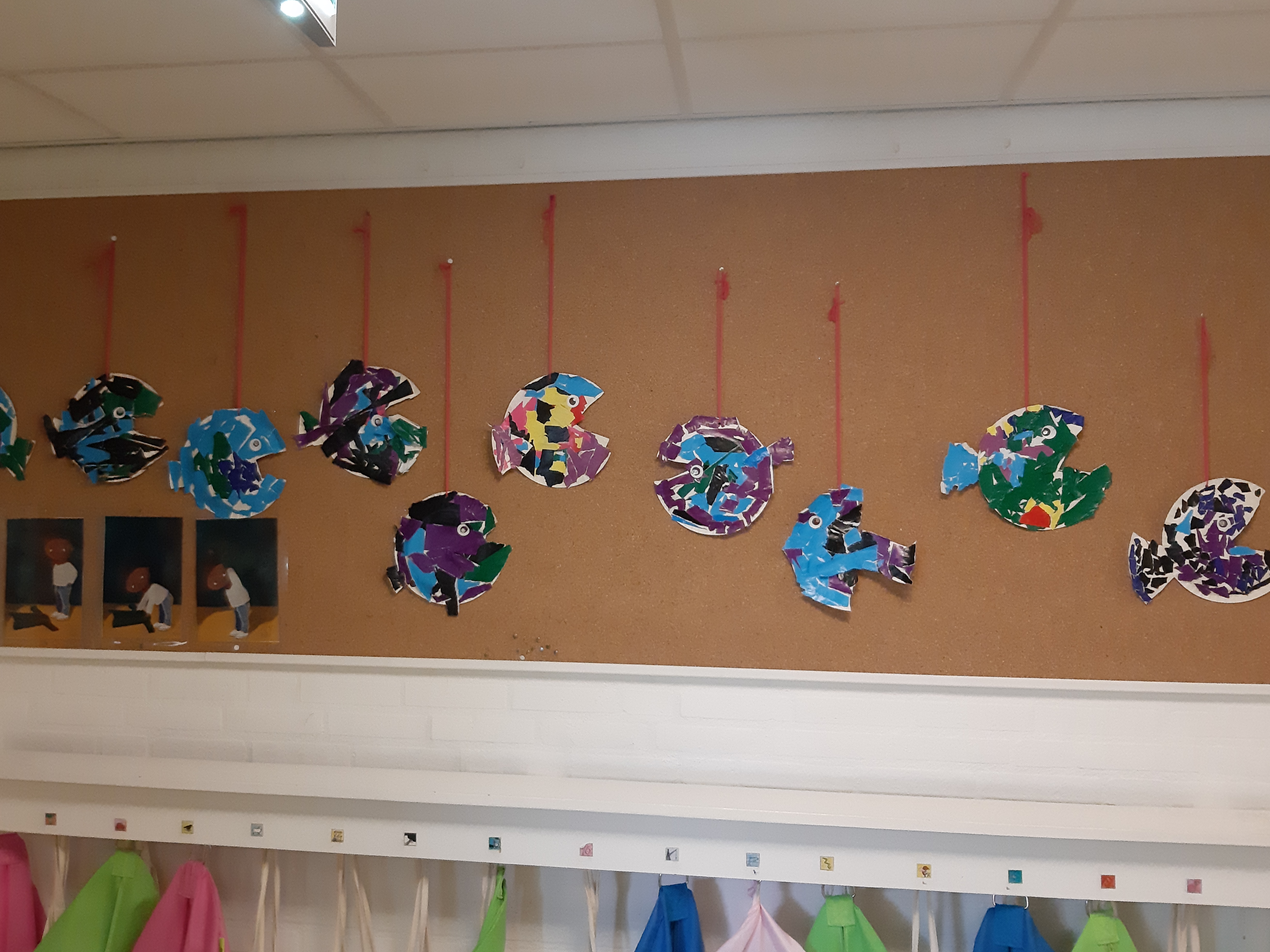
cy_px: 440
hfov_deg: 58.2
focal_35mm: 31
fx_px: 1137
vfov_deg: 45.4
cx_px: 561
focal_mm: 3.93
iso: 500
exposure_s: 1/50
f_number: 1.7
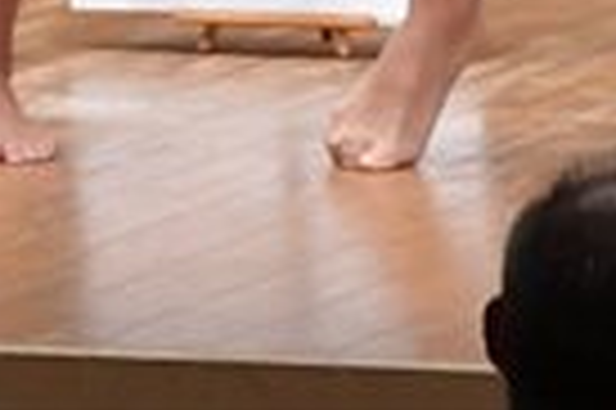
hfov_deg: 1.5
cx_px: -218
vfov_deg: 1.0
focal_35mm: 1361
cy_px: -748
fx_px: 23260
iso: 8000
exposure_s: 1/400
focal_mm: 160
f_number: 5.6
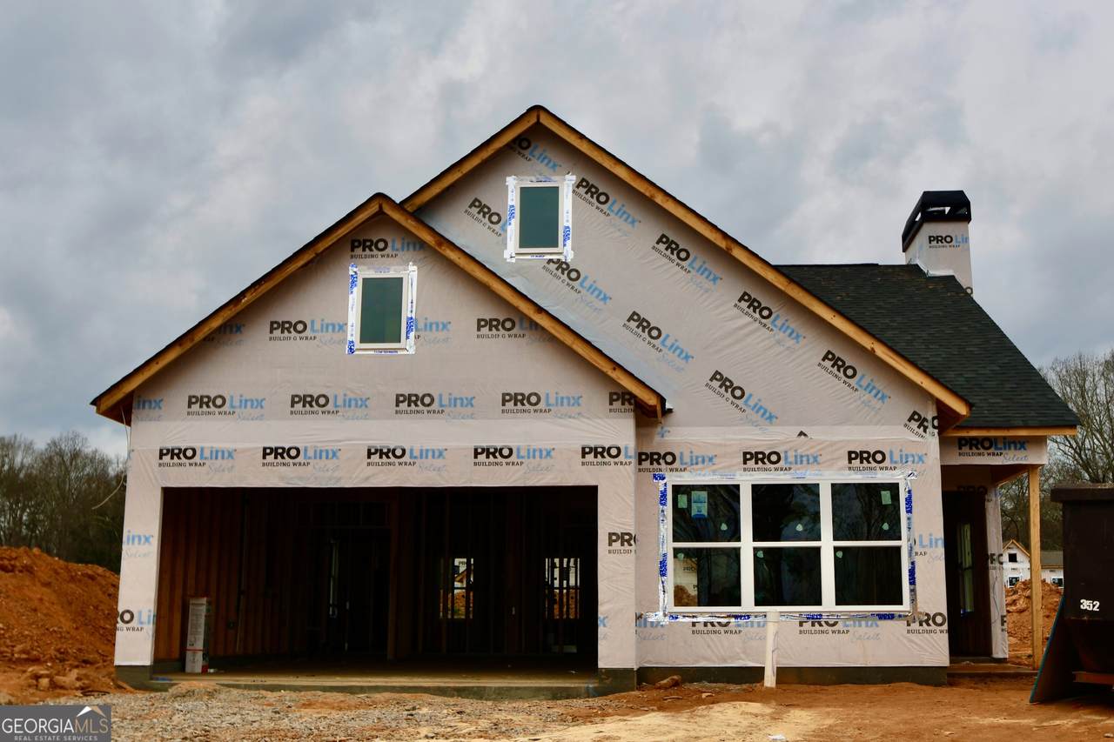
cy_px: 371
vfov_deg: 40.0
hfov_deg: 57.2
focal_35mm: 33
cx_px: 557
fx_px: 1021
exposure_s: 1/250
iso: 100
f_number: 7.1
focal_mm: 22
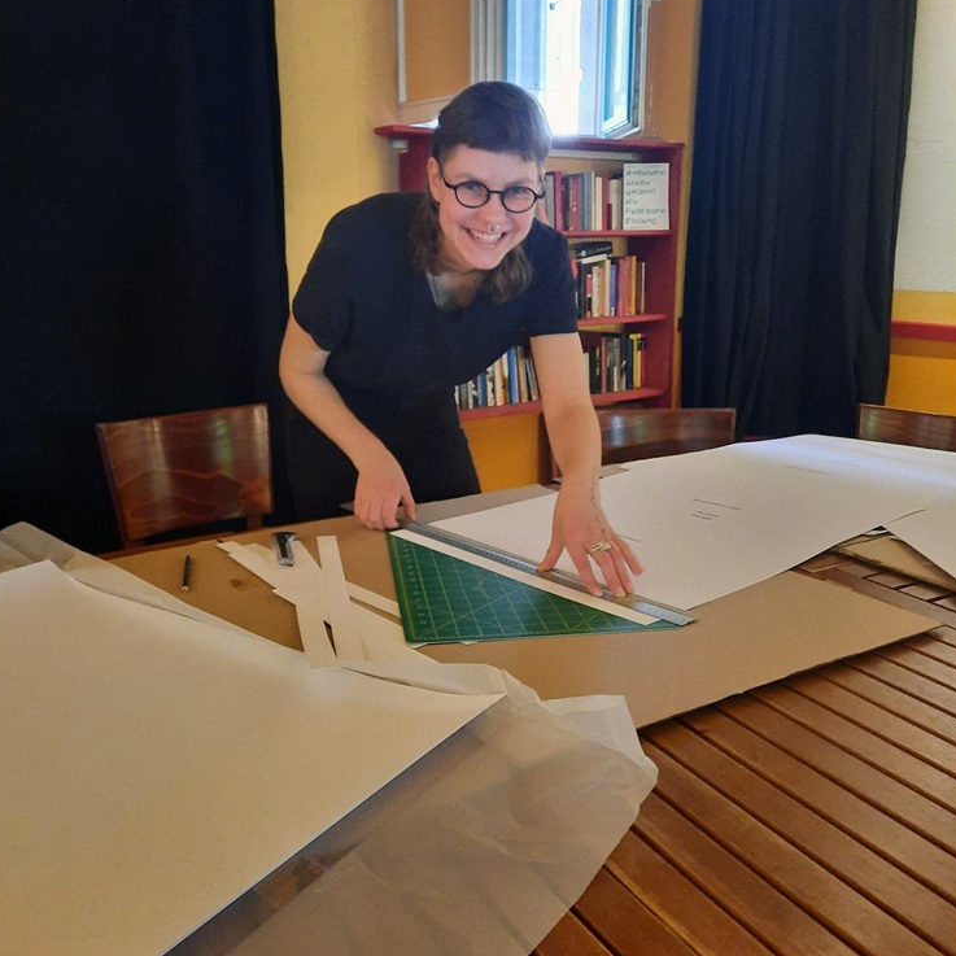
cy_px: 432
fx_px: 937
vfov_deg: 53.9
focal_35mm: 30
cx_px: 475
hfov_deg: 54.0
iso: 640
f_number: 2
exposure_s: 1/20
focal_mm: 4.6
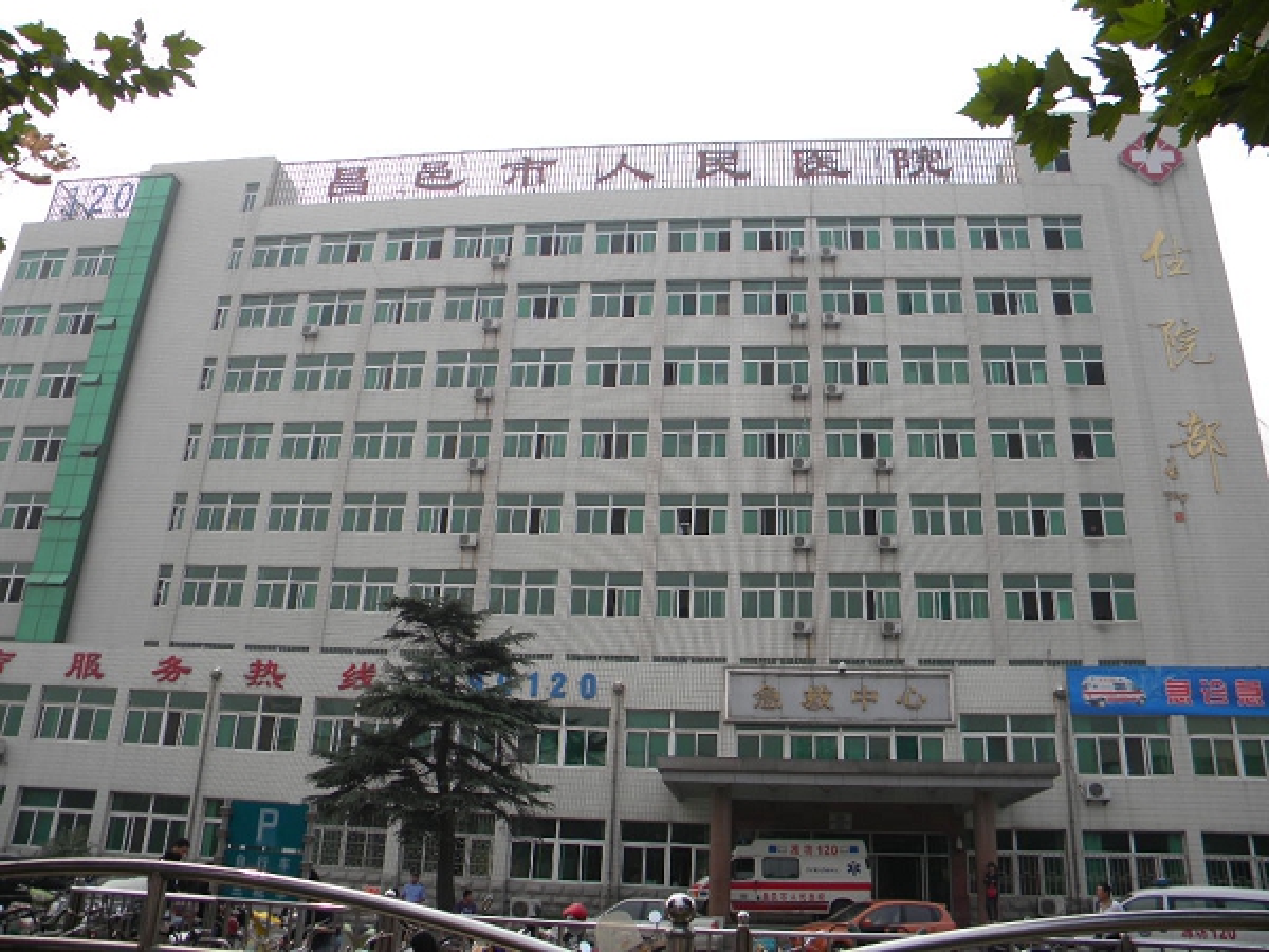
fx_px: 1026
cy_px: 476
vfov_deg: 49.7
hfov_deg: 63.4
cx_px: 634
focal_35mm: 28
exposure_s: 1/226
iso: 80
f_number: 7
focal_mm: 5
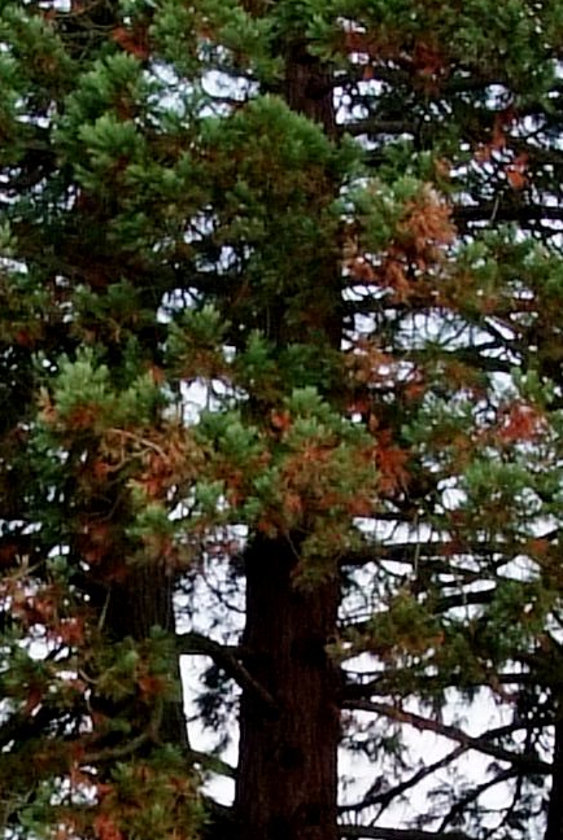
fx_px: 5986
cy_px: 741
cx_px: 237
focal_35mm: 256
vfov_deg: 8.0
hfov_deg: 5.4
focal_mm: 26
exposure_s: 1/114
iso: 400
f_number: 5.6
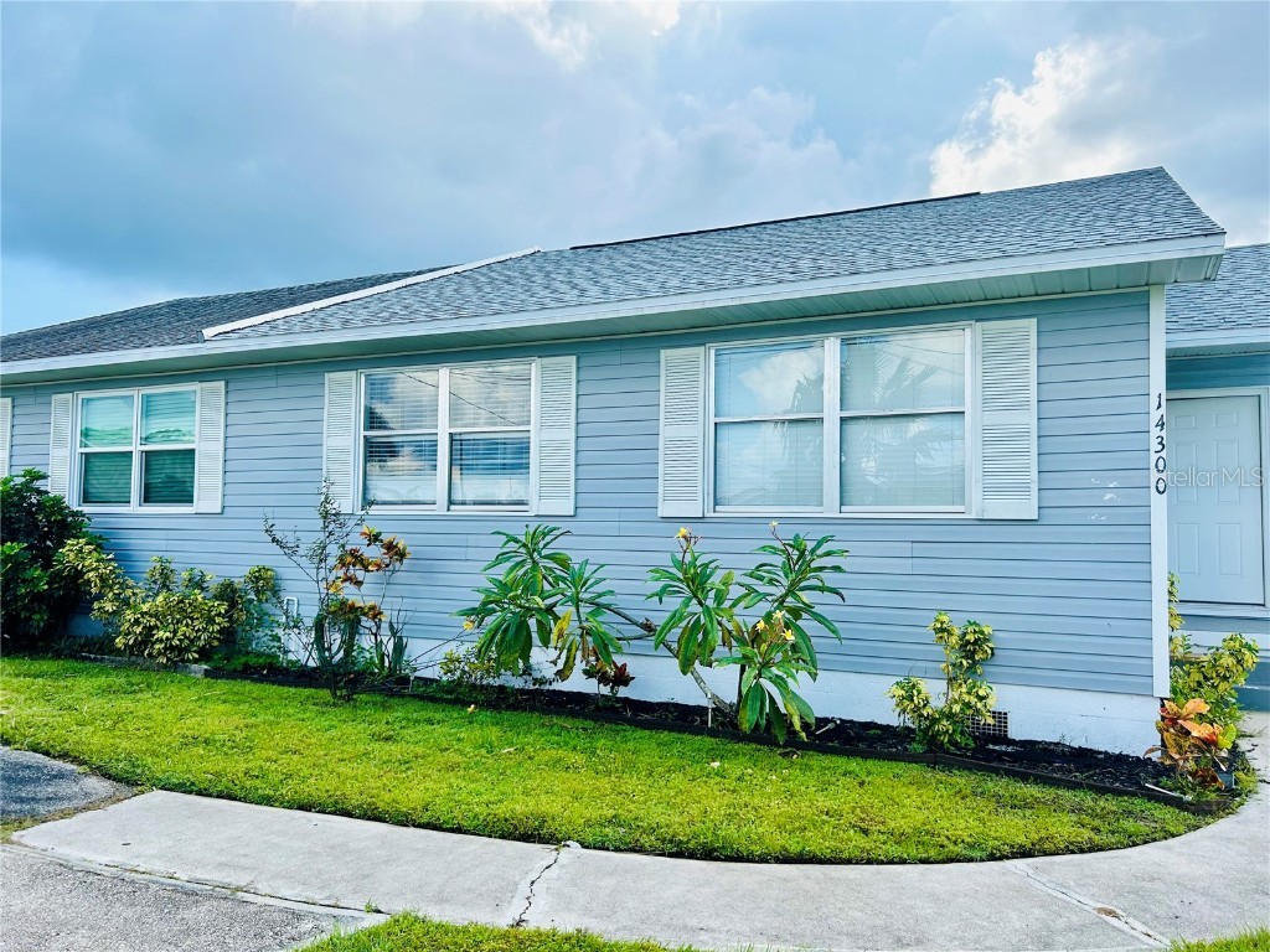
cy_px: 476
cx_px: 635
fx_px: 954
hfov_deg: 67.3
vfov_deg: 53.1
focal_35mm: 26
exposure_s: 1/2353
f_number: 1.5
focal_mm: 5.7
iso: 50
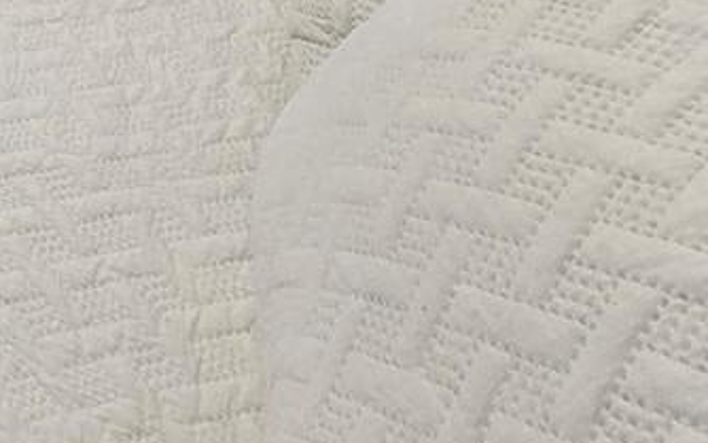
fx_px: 1274
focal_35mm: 66
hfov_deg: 18.4
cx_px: -750
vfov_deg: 13.0
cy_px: -712
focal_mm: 2.2
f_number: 2.2
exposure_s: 1/60
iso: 320
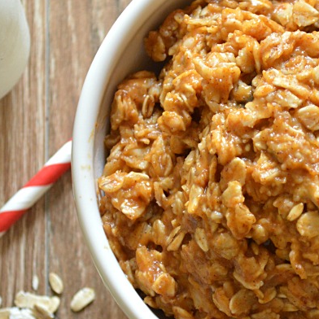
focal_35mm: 153
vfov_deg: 11.4
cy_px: 172
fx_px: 1595
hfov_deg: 11.4
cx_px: 214
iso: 800
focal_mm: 46
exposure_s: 1/25
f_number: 5.3
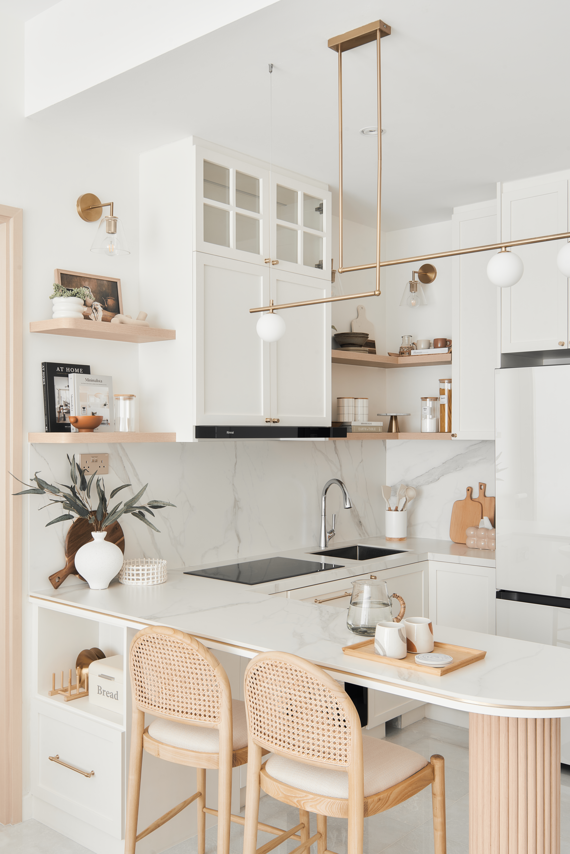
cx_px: 285
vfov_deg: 93.3
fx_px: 404
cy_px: 427
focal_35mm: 17
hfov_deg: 70.5
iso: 100
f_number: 8
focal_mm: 17
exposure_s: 8
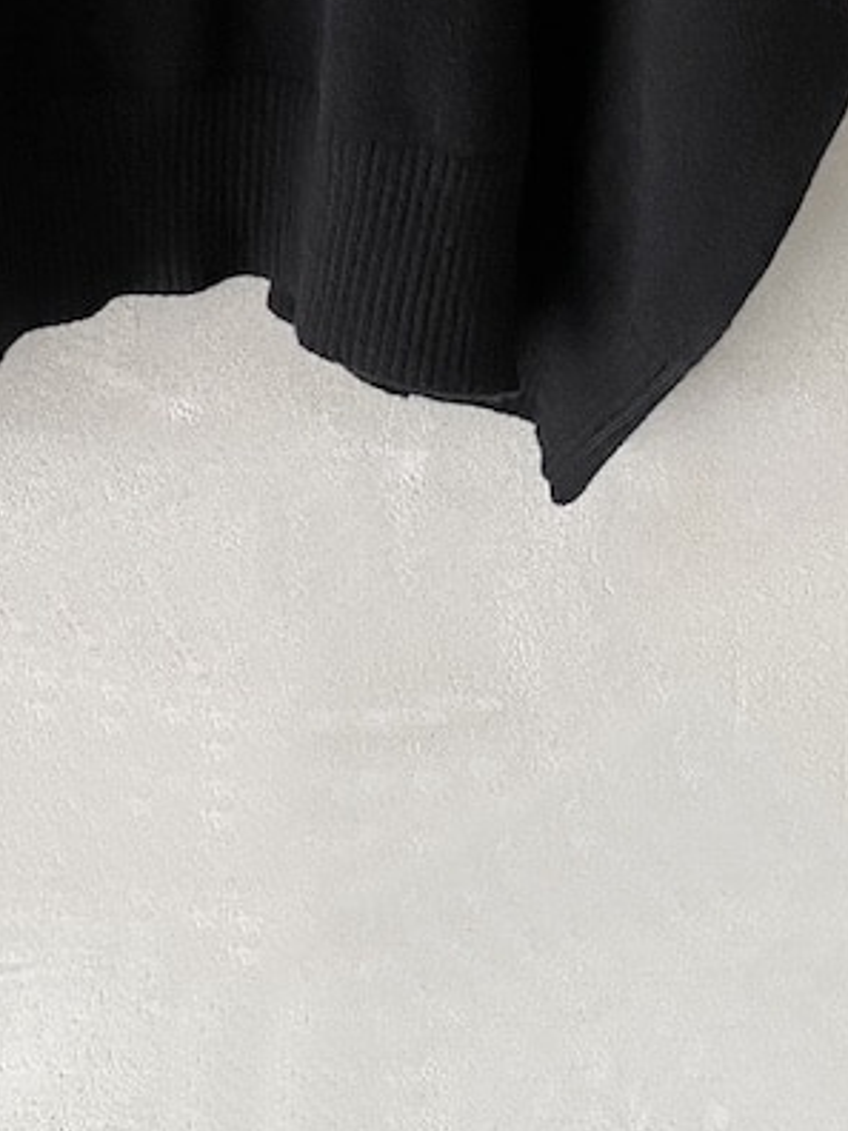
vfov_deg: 24.8
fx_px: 2286
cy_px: -258
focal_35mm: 70
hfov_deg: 20.8
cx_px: 174
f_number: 1.8
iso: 125
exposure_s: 1/99
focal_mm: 4.25
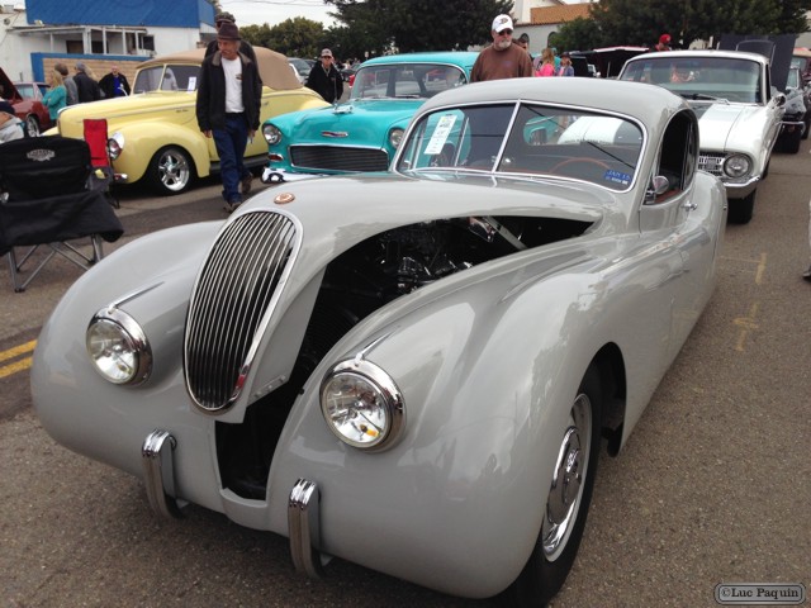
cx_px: 406
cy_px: 304
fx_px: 773
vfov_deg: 42.9
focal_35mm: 33
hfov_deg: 55.4
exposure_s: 1/742
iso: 50
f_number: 2.4
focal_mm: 4.12
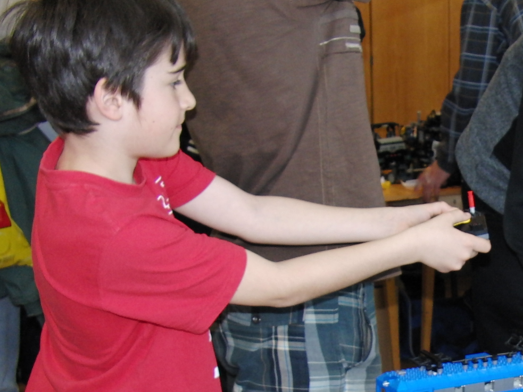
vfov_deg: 19.3
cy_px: 355
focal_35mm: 75
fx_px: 1133
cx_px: 472
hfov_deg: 25.2
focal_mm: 7.3
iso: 200
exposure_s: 1/60
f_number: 2.7
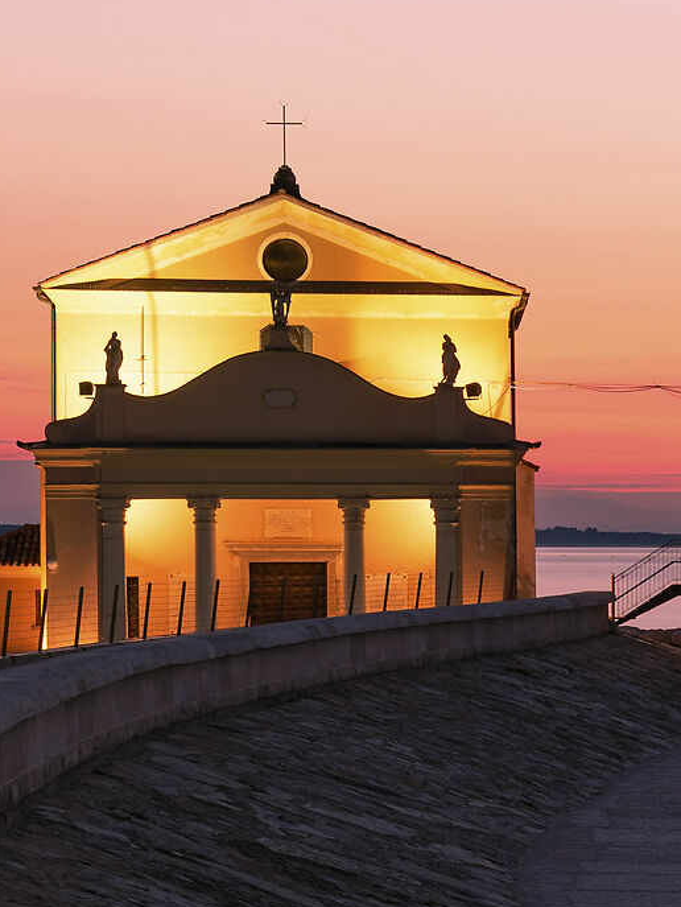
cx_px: 1179
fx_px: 3695
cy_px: 669
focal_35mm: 141
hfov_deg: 10.0
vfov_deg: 13.9
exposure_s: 4
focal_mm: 42
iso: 100
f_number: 9
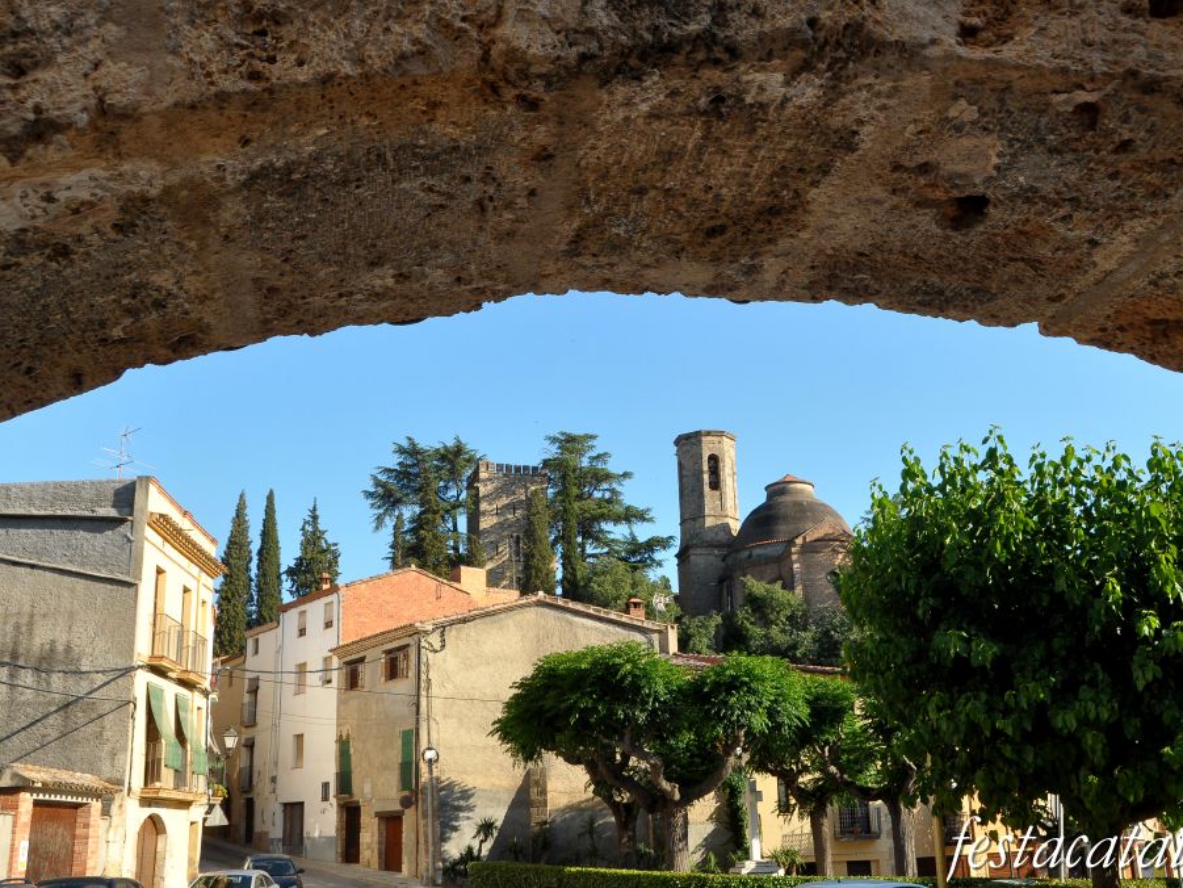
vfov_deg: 39.7
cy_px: 444
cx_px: 650
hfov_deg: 51.3
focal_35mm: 36
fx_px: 1230
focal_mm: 22
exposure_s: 1/400
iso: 500
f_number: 10
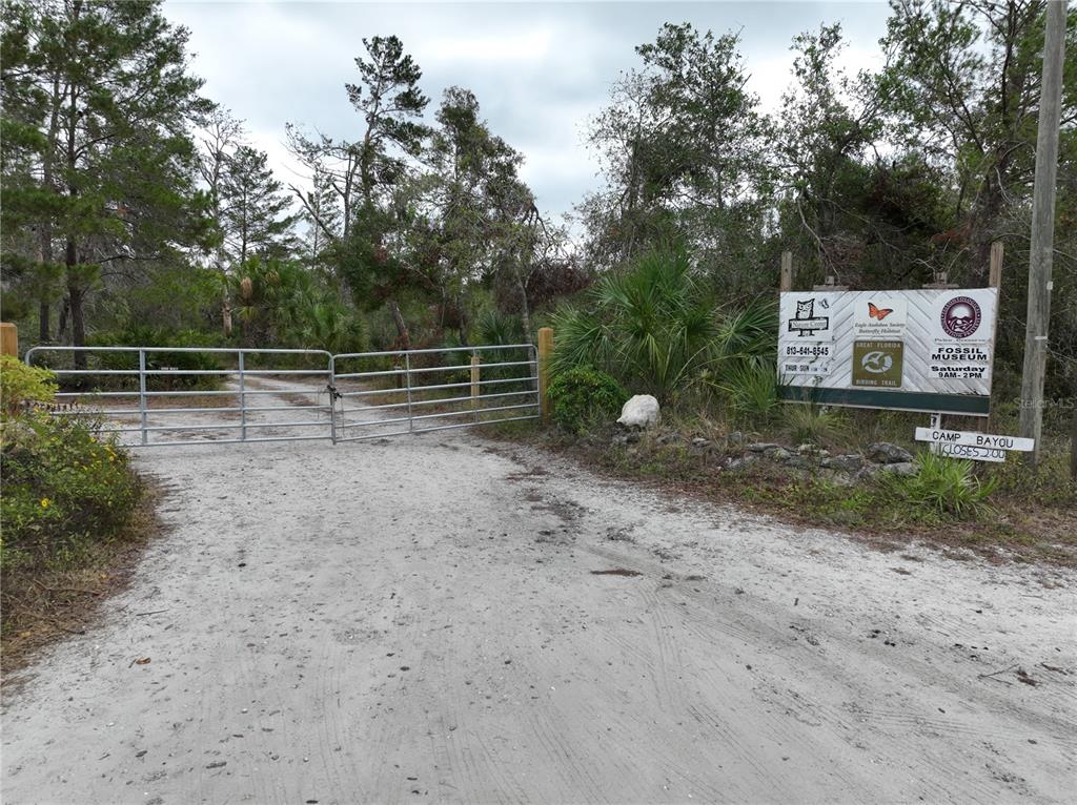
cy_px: 402
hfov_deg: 71.6
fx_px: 746
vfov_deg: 56.7
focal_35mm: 24
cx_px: 538
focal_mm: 12.29
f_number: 3.5
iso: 200
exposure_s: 1/320
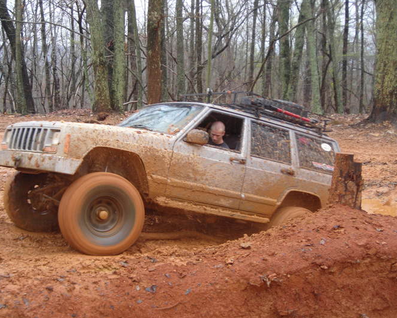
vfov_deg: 23.5
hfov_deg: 29.1
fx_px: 764
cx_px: 196
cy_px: 174
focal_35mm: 65
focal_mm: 9.1
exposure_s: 1/60
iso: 50
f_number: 3.6
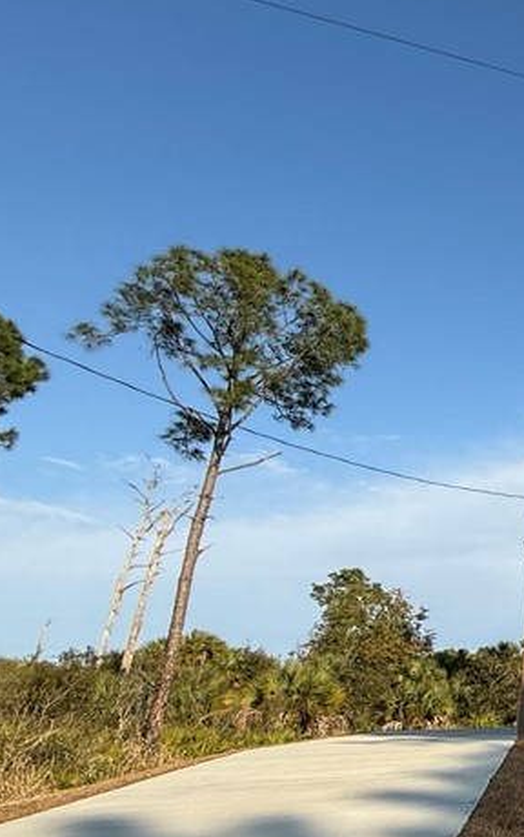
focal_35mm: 33
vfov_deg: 57.6
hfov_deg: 24.6
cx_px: 866
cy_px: 508
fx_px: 753
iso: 50
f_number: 2.2
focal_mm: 2.22
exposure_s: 1/2237
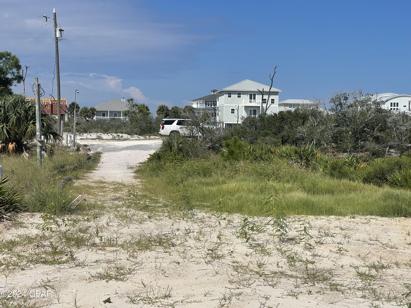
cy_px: 154
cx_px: 206
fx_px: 760
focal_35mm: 64
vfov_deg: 22.9
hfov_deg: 30.3
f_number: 2.2
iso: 20
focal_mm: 7.5
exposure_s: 1/2481
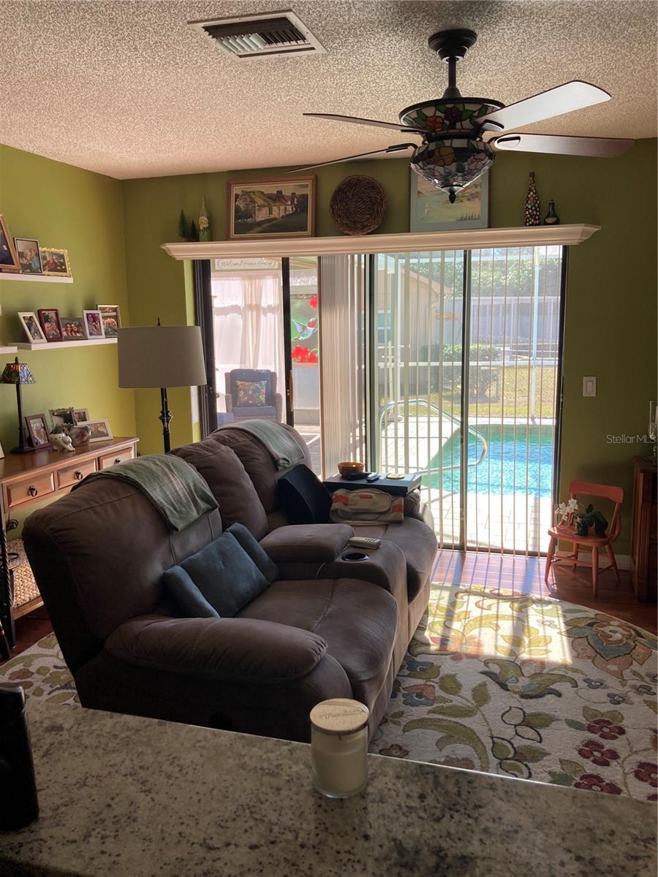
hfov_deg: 49.7
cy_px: 438
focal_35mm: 28
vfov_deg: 63.4
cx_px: 329
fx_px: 710
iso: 25
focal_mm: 3.99
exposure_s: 1/121
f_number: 1.8
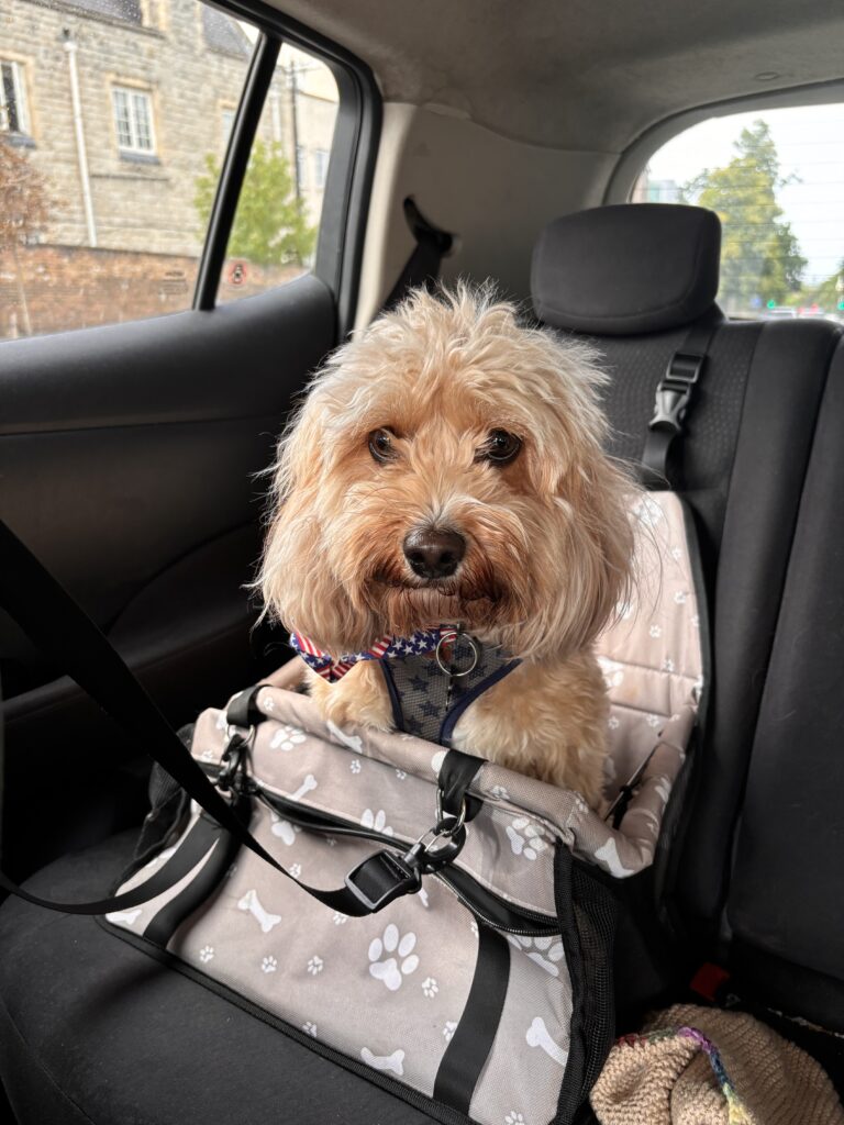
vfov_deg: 67.3
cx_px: 422
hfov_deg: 53.1
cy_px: 562
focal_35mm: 26
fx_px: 845
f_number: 1.6
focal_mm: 5.96
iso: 125
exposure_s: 1/121
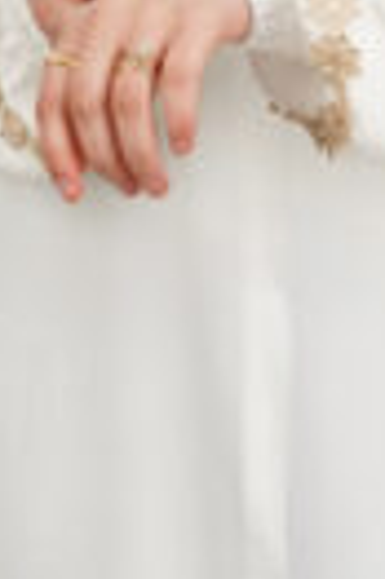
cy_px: 429
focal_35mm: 295
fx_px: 4744
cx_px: 363
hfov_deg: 4.6
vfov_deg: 7.0
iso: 250
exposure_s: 1/125
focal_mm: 43
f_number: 4.5
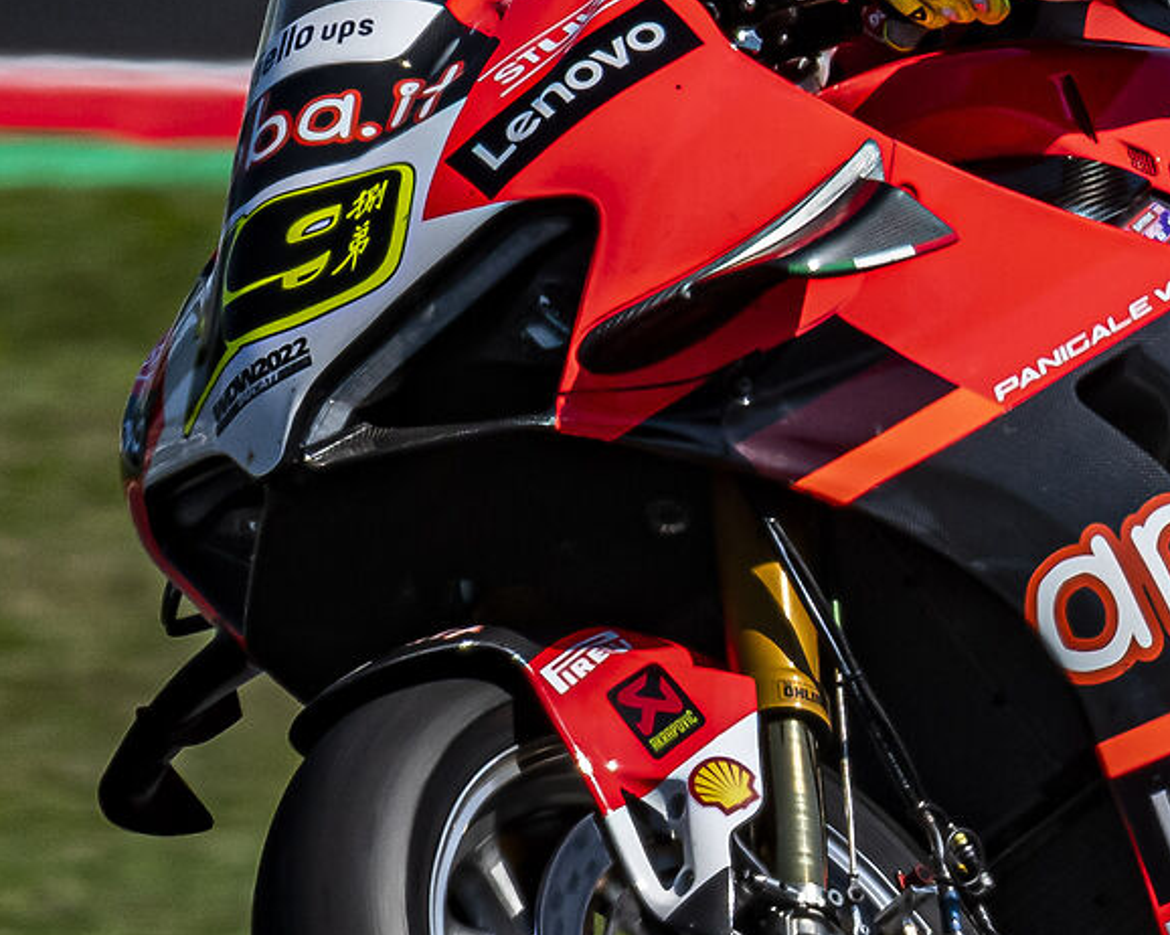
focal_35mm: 2690
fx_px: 93116
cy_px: 603
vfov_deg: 0.6
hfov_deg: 0.7
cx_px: 804
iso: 200
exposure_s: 1/1000
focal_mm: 460
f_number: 13
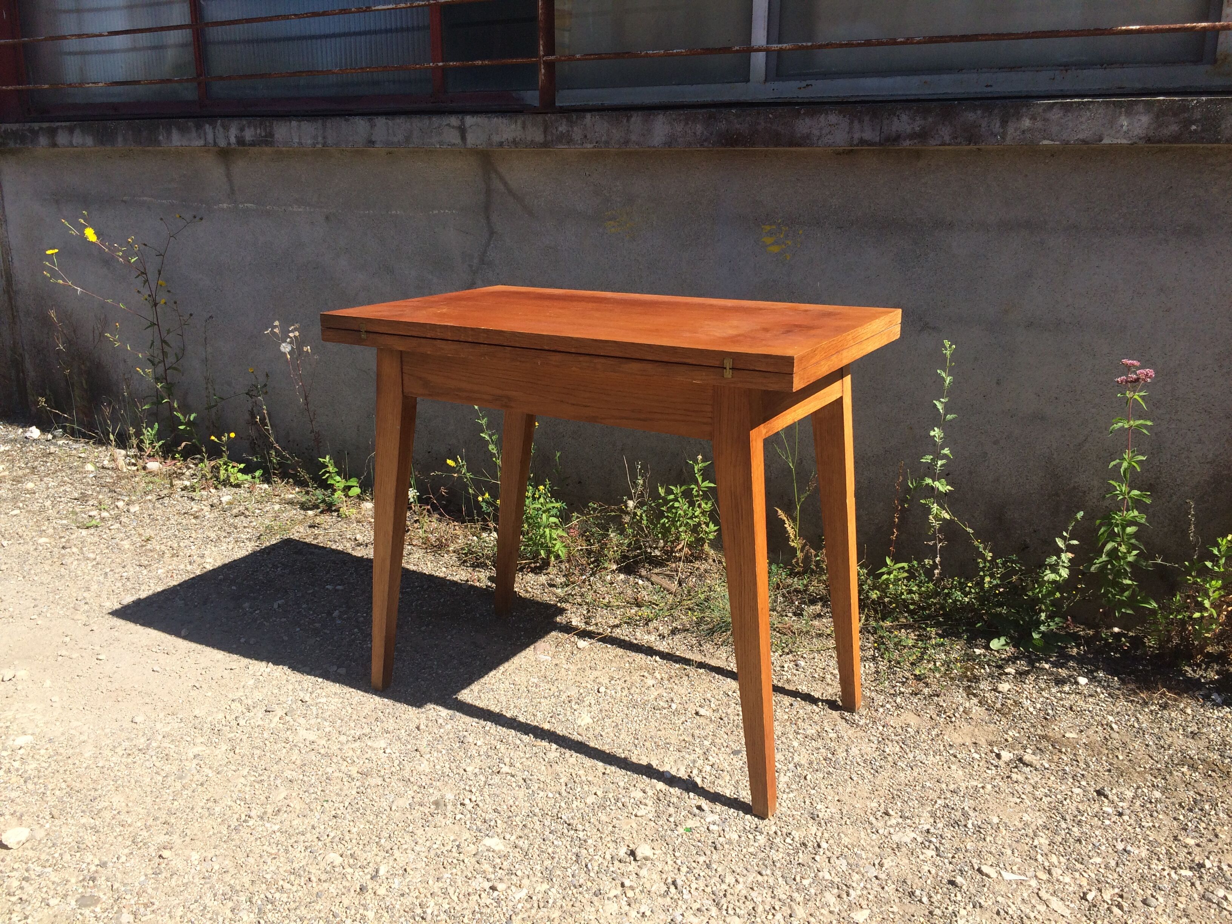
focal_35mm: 29
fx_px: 1032
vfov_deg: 48.2
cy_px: 462
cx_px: 616
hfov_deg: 61.7
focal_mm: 4.15
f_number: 2.2
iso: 32
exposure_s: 1/1580
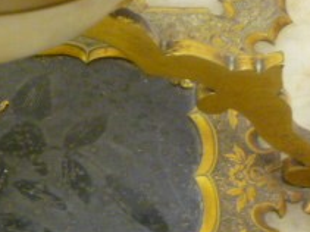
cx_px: -38
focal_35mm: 88
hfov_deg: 21.1
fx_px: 788
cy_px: 225
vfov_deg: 16.5
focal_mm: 5.2
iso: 400
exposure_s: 1/15
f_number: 3.3
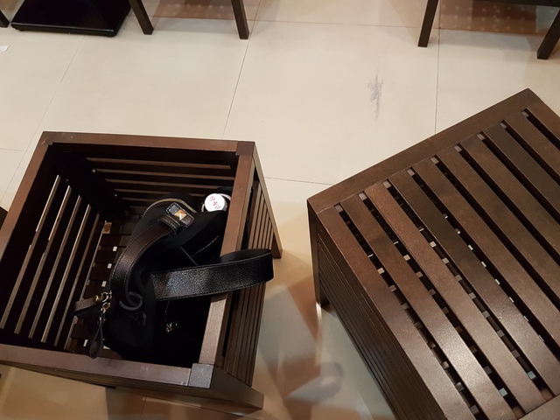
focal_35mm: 26
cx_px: 280
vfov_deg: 53.1
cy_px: 210
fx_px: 421
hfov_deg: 67.3
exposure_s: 1/60
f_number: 1.7
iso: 400
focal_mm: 4.2
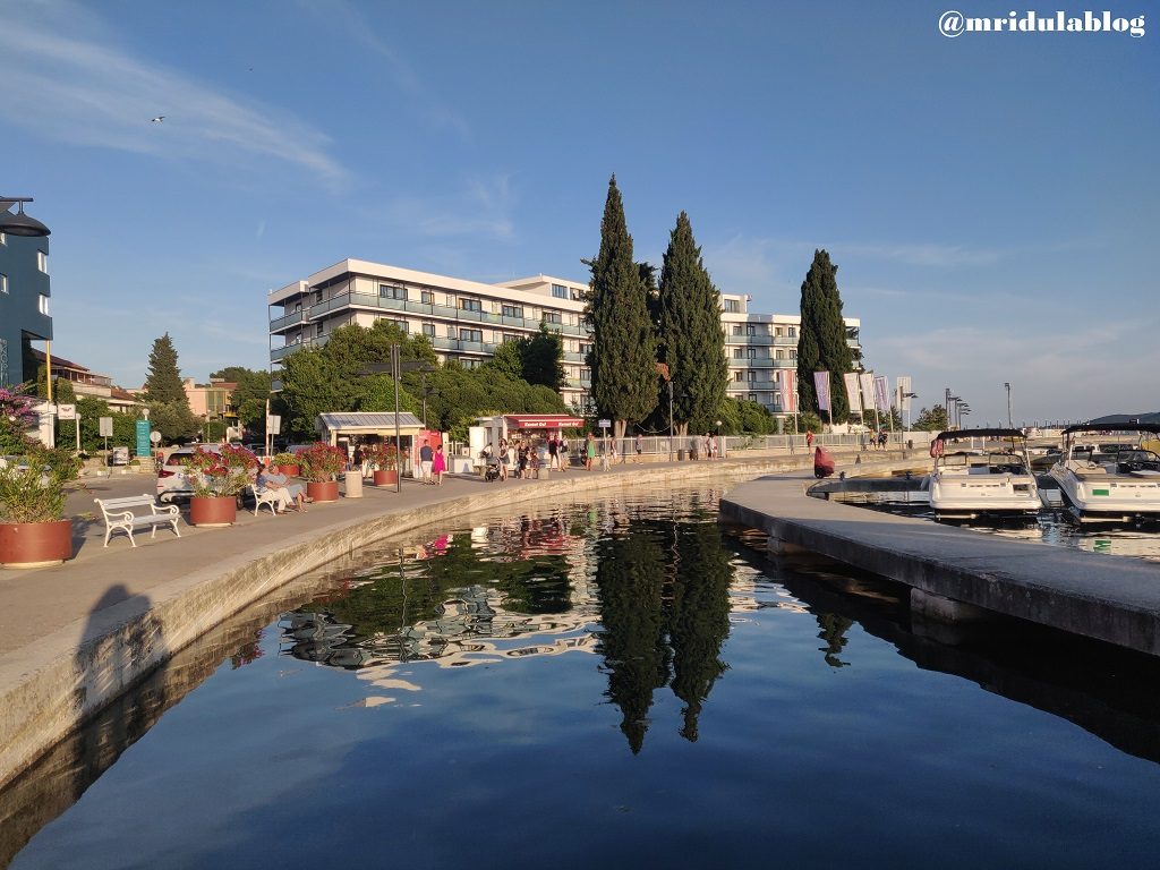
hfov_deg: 69.4
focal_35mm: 25
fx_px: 838
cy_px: 435
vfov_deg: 54.9
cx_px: 580
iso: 100
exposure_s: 1/1456
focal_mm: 4.25
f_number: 1.7
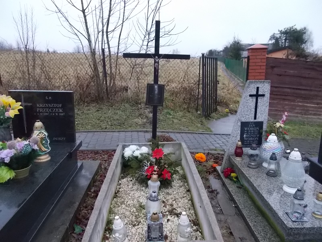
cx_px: 161
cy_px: 121
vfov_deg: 53.1
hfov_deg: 67.3
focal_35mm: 26
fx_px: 242
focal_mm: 4.6
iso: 400
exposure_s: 1/100
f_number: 3.2
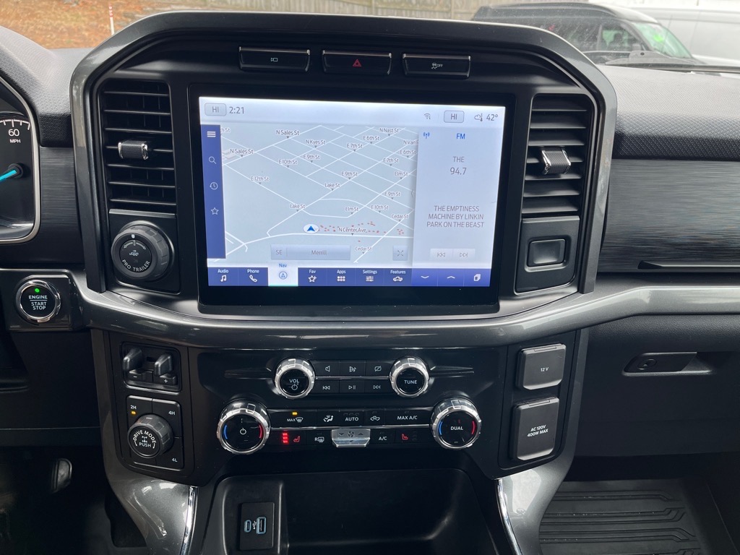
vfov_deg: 53.1
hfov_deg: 67.3
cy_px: 278
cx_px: 370
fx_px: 556
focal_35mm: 26
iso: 64
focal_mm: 5.1
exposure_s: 1/121
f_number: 1.6
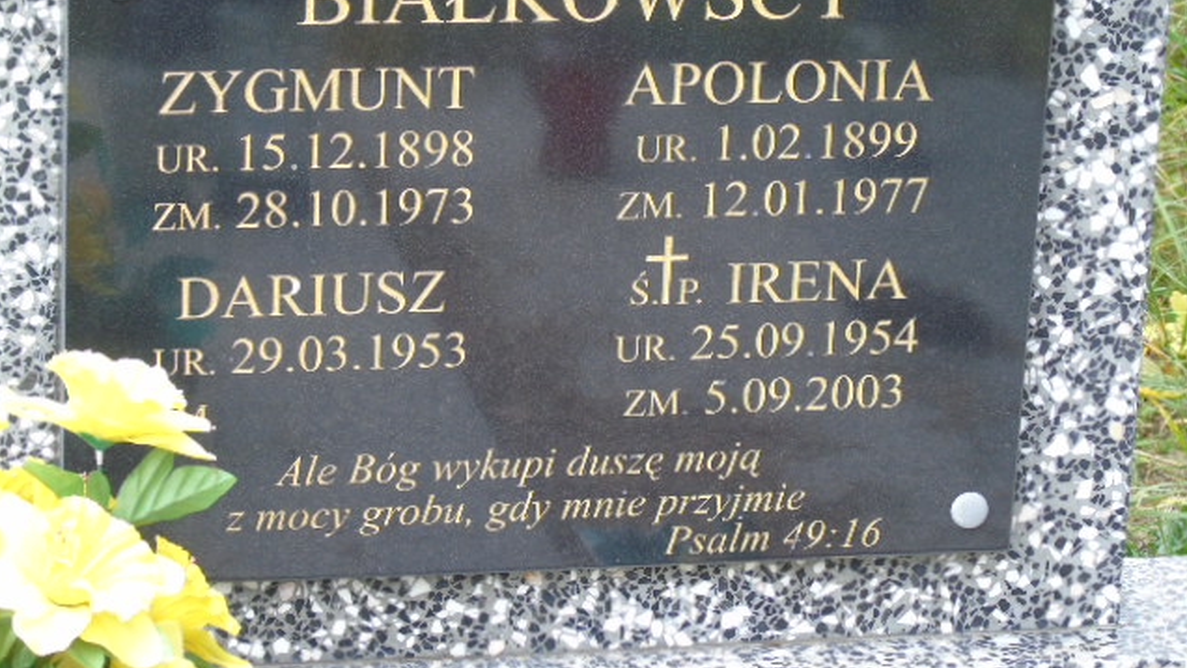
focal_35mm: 136
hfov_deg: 15.8
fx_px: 4281
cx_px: 592
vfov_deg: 8.9
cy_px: 313
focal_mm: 22
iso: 100
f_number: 4.6
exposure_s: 1/30
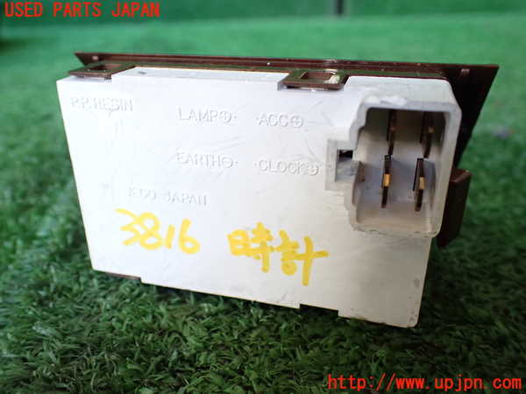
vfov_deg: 46.8
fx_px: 456
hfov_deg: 60.0
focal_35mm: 30
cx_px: 263
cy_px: 197
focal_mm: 5.4
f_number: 2.3
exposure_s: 1/125
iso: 400
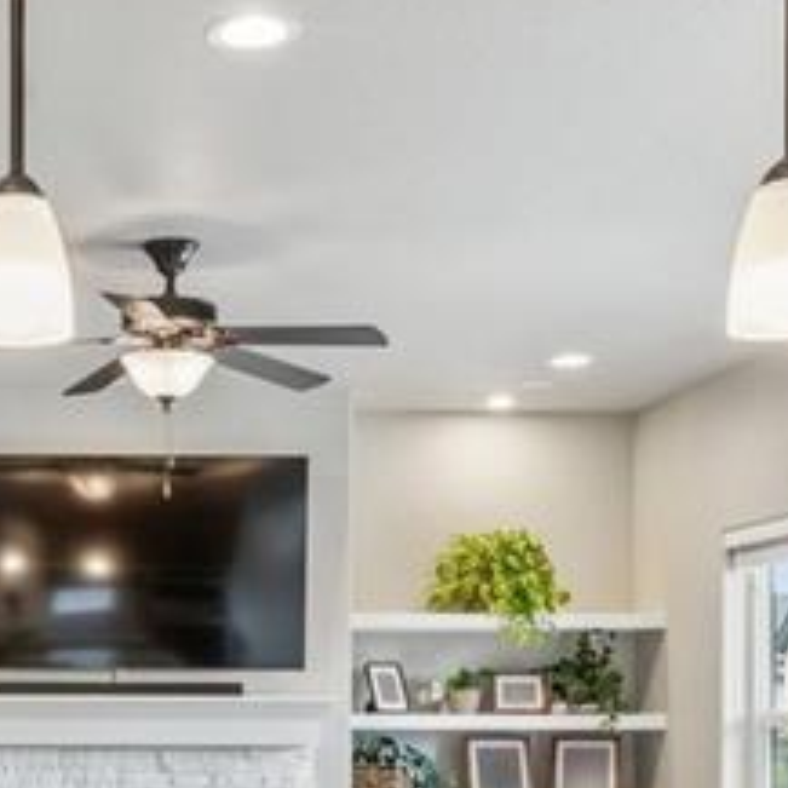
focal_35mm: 68
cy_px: 726
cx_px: 29
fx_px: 1751
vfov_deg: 24.5
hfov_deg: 24.4
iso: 200
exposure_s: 1/2
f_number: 13
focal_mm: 17
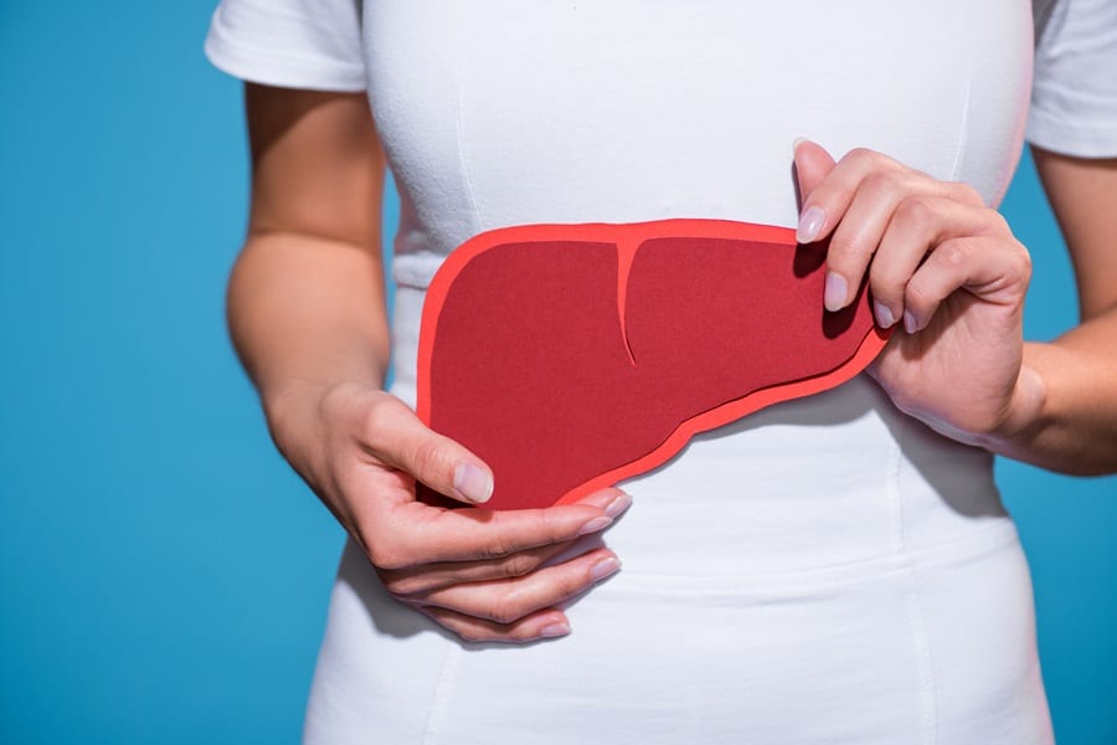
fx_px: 3258
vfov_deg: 13.0
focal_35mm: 105
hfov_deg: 19.5
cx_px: 558
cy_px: 372
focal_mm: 105
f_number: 5.6
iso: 100
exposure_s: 1/125
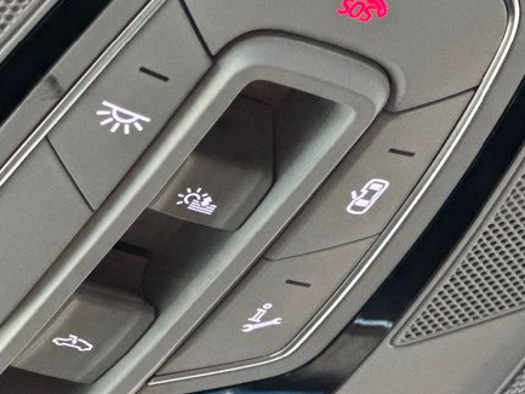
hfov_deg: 10.8
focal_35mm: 182
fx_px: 2761
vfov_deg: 8.2
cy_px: 192
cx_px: 158
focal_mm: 9
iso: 800
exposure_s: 1/15
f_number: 2.8
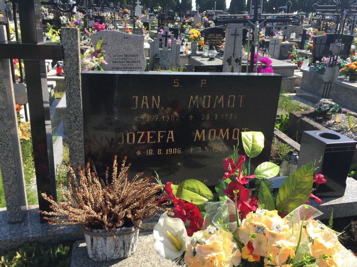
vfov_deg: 48.2
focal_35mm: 29
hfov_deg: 61.7
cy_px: 134
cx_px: 178
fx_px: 299
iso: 32
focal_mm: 4.15
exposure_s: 1/1099
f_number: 2.2
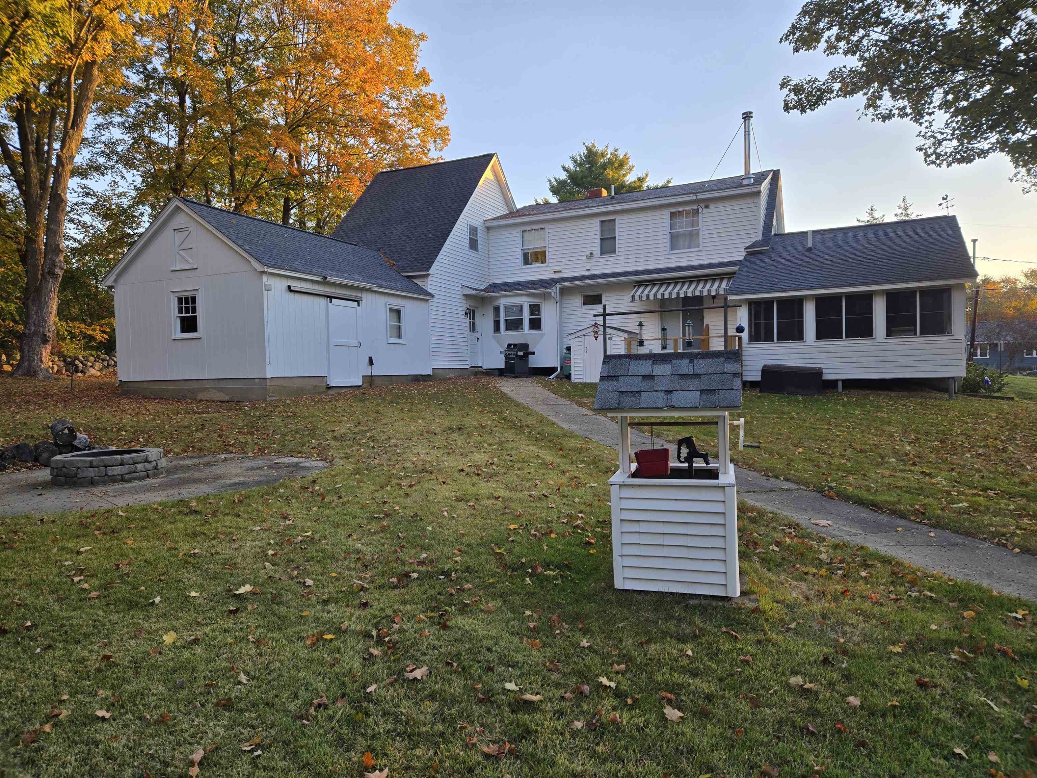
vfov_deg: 58.9
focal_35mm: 23
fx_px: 689
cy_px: 389
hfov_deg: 73.9
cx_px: 518
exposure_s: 1/224
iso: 25
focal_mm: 5.4
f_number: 1.8
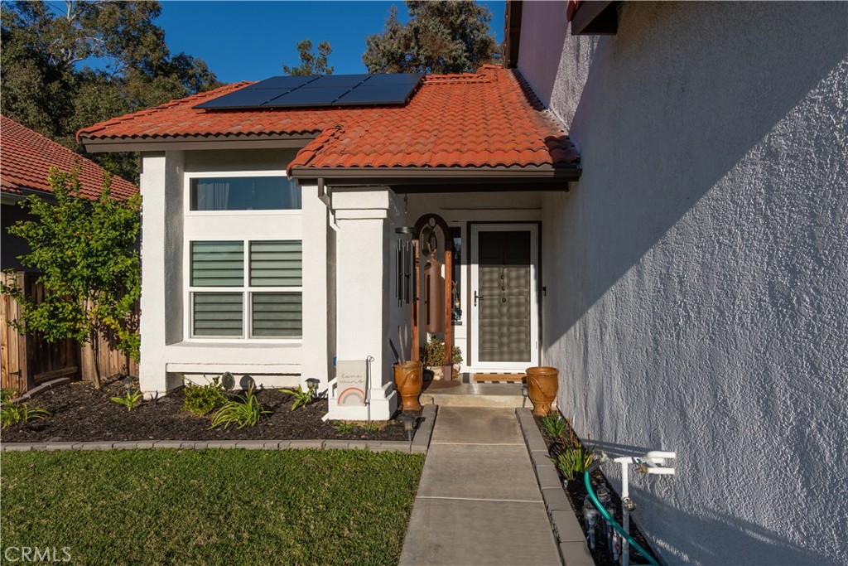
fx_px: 518
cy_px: 283
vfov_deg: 57.2
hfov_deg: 78.6
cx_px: 424
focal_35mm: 22
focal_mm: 15
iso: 100
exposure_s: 1/800
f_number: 8
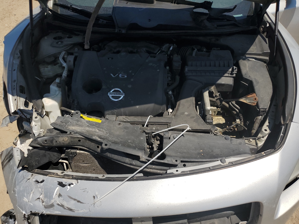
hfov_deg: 67.3
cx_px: 150
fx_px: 225
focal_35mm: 26
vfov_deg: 53.1
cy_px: 112
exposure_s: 1/10000
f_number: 1.5
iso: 50
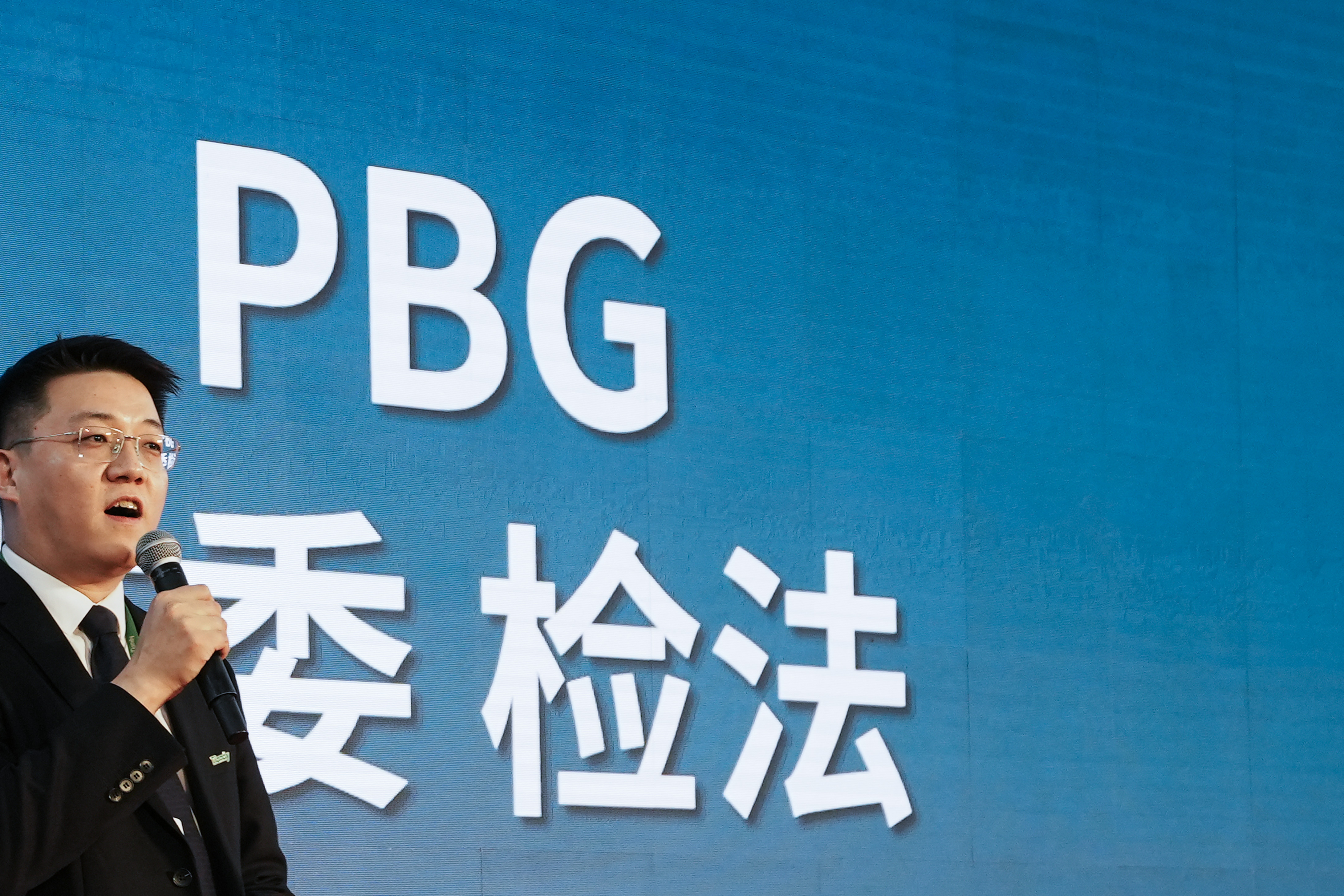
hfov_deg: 36.9
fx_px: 1979
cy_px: 713
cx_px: 383
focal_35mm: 53
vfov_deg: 25.1
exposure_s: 1/125
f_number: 4
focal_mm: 33
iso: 640
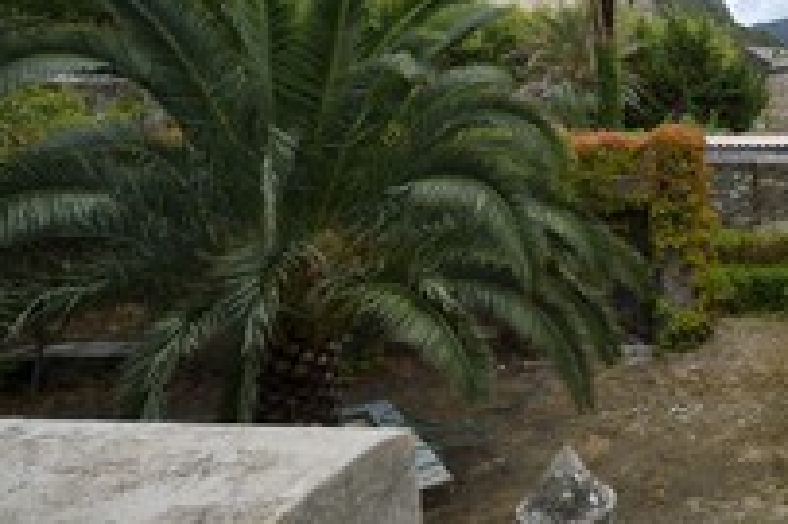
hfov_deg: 48.9
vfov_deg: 41.2
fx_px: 678
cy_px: 140
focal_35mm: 31
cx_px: 796
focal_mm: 15
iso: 200
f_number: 14
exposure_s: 1/160
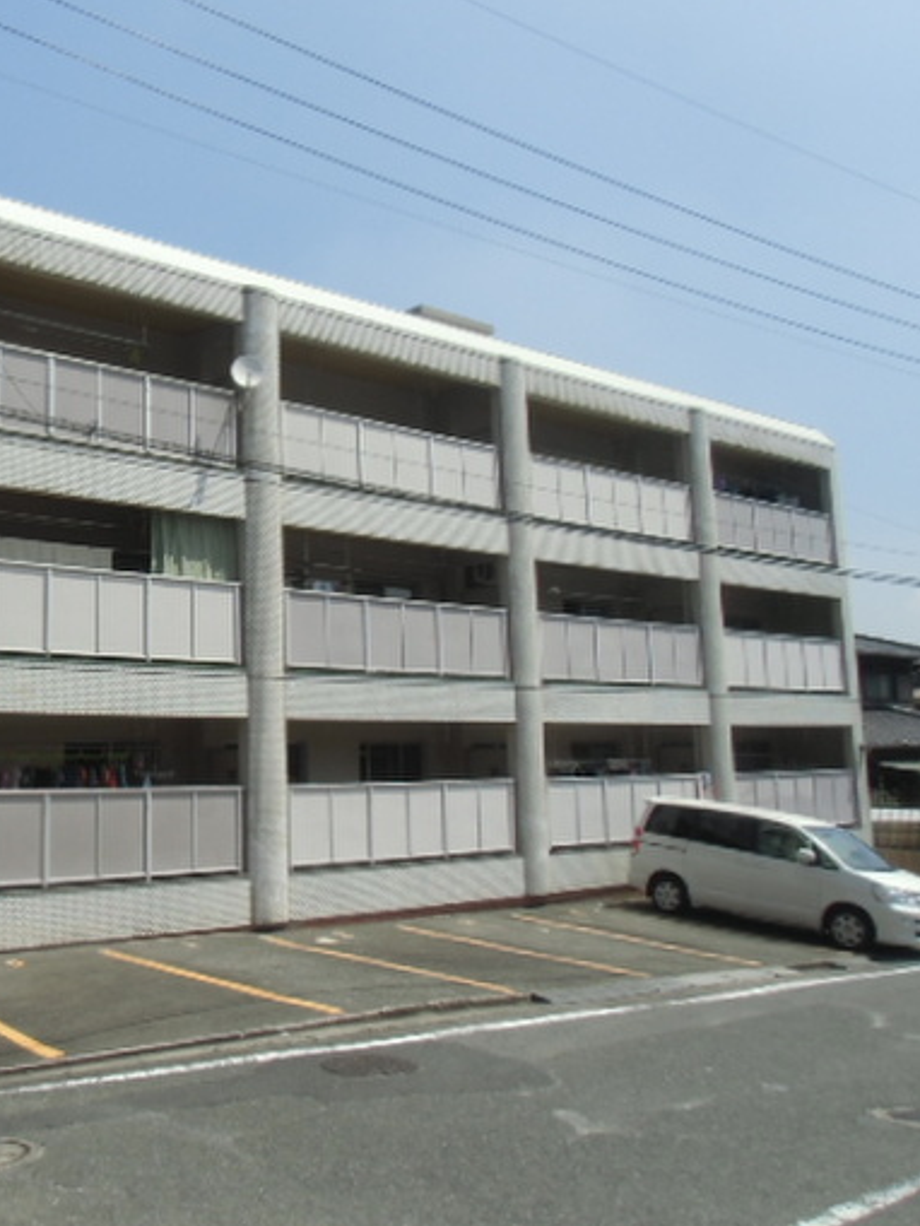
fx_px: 1169
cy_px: 603
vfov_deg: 55.3
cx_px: 157
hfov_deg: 40.8
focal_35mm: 33
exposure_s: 1/800
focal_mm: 4.24
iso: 64
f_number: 3
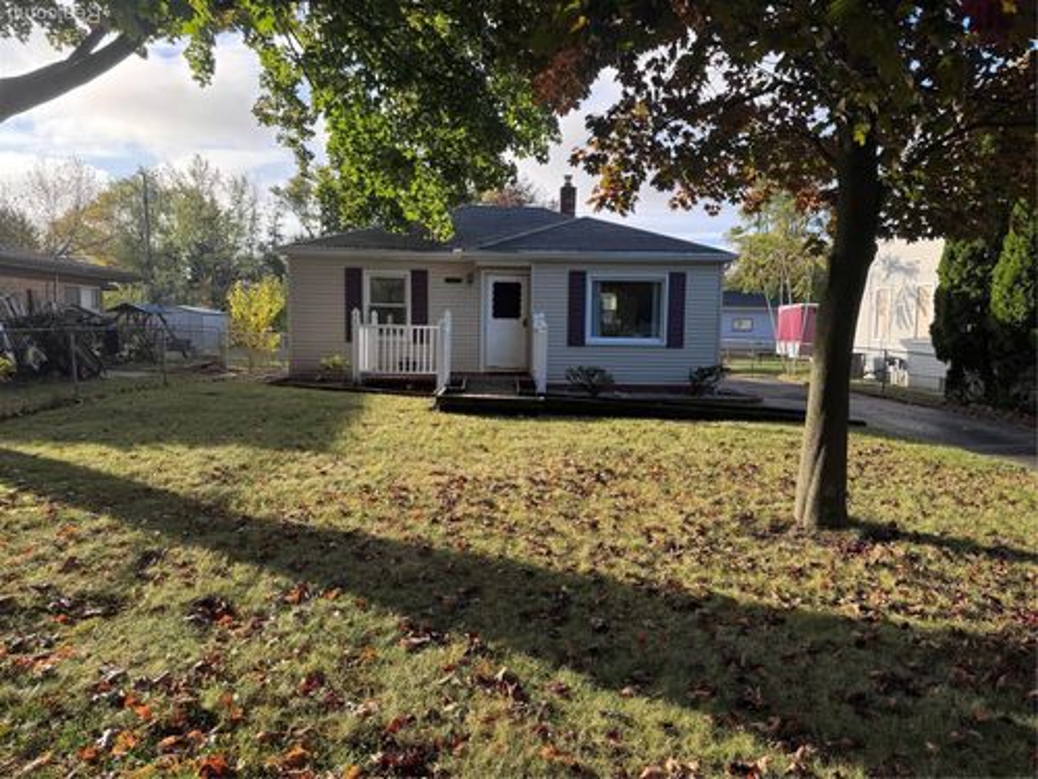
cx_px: 519
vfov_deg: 56.8
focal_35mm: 24
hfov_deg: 71.6
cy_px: 390
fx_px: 720
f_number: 1.78
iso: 80
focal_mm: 6.76
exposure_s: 1/693
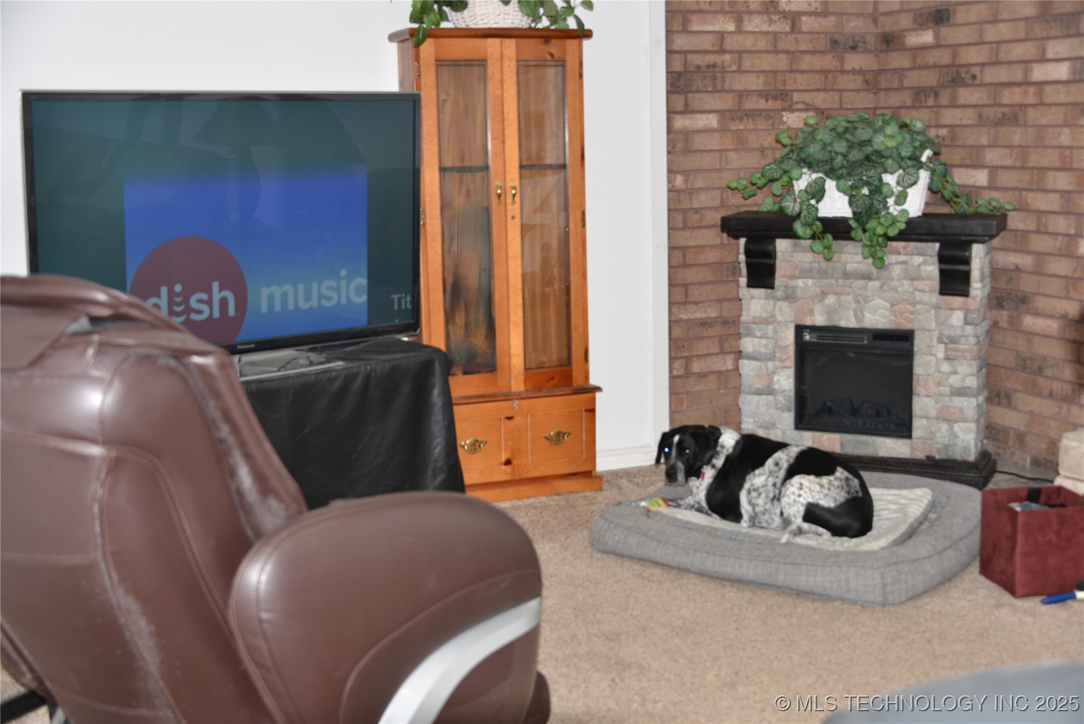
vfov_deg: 28.1
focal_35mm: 48
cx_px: 542
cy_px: 362
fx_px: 1446
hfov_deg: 41.1
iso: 320
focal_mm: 48
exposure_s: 1/60
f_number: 4.2
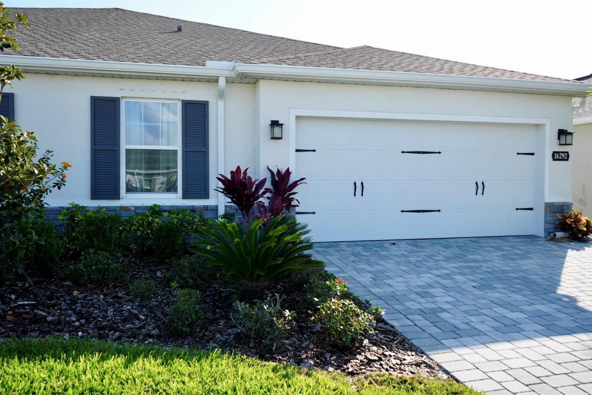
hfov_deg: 63.6
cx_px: 296
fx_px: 477
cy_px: 198
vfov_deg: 45.0
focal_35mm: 29
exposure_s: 1/250
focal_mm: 29
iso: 100
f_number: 5
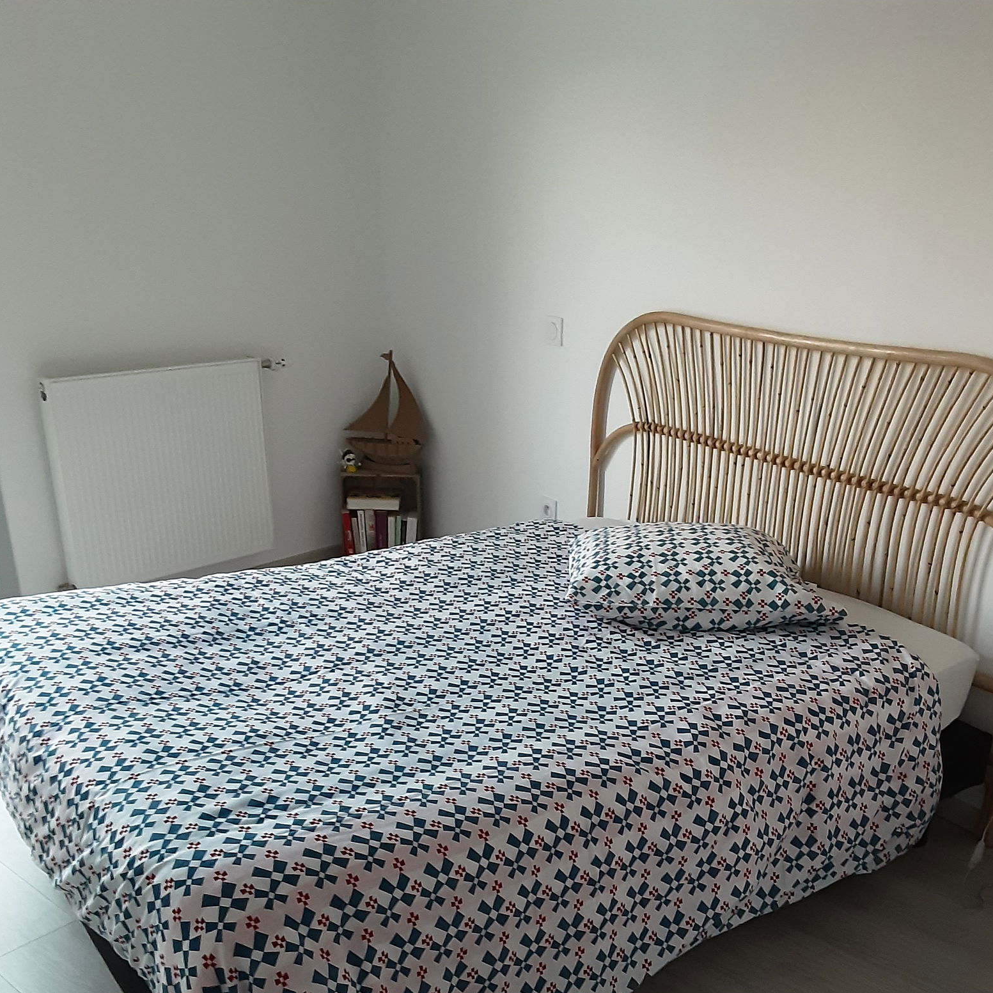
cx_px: 498
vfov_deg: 47.5
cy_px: 681
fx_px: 1103
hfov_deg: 48.5
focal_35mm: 34
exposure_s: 1/25
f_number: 1.9
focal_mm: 2.9
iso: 200
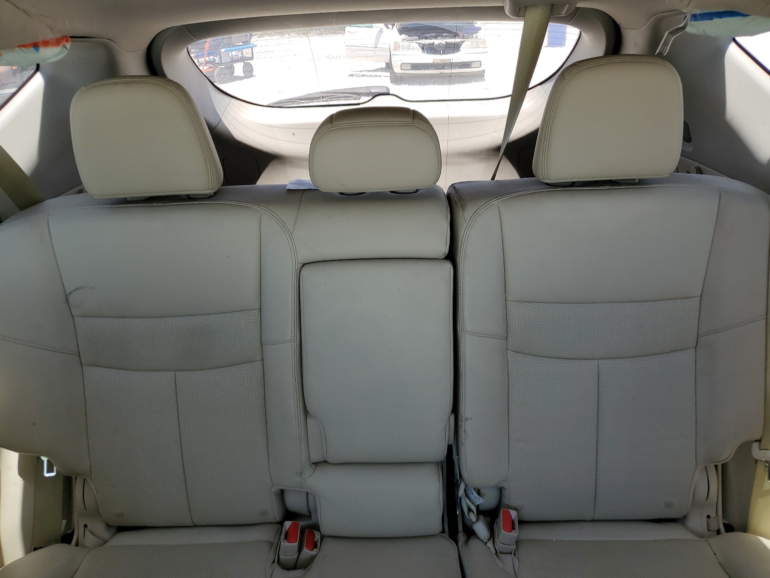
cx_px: 376
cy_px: 282
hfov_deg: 65.3
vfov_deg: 51.4
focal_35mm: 27
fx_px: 601
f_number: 1.5
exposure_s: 1/312
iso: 50
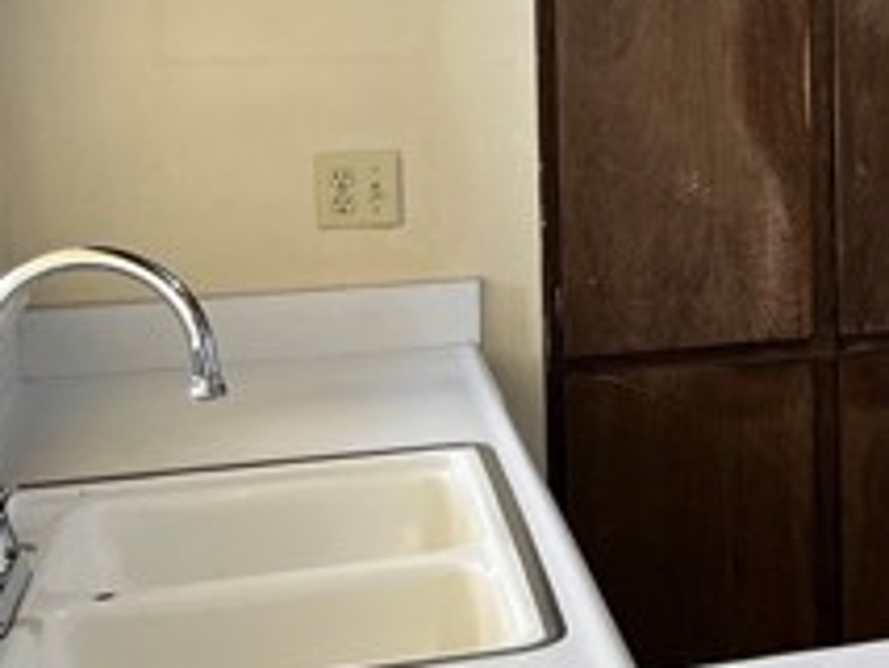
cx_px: 1248
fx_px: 2004
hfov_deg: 21.8
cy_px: 71
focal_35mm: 78
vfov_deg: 18.6
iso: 64
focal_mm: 5.7
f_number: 1.5
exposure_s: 1/120
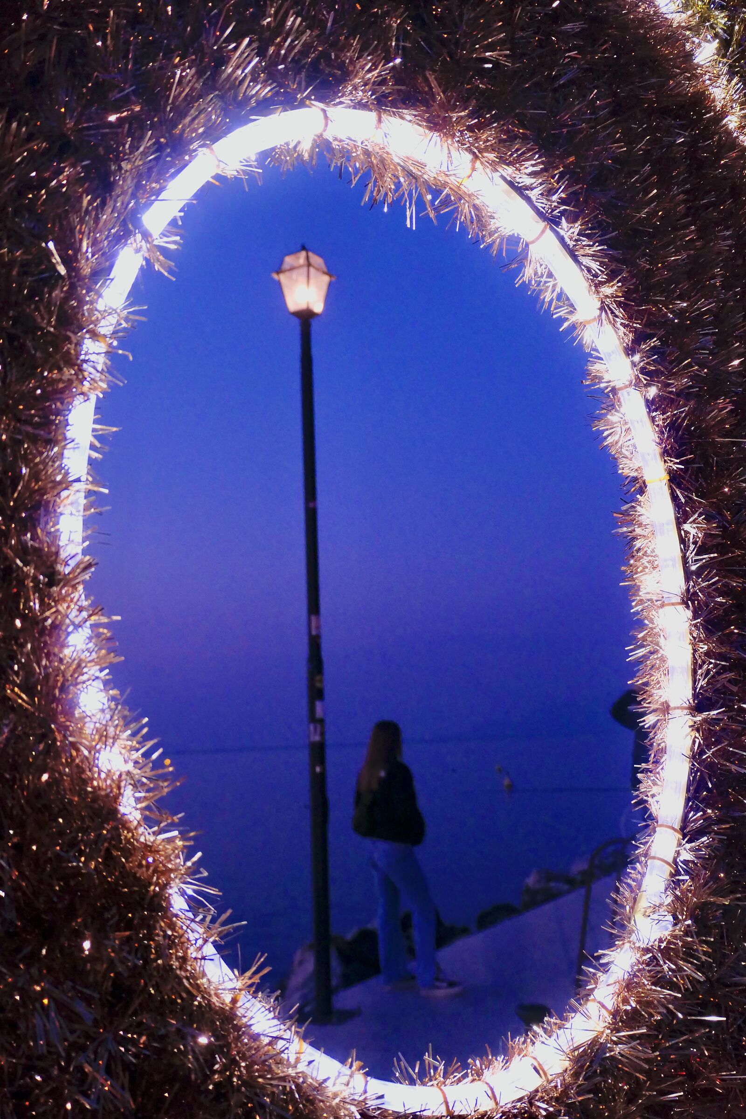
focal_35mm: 37
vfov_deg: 51.9
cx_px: 373
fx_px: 1150
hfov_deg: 35.9
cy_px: 560
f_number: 3.8
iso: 1250
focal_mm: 13.7
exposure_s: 1/80
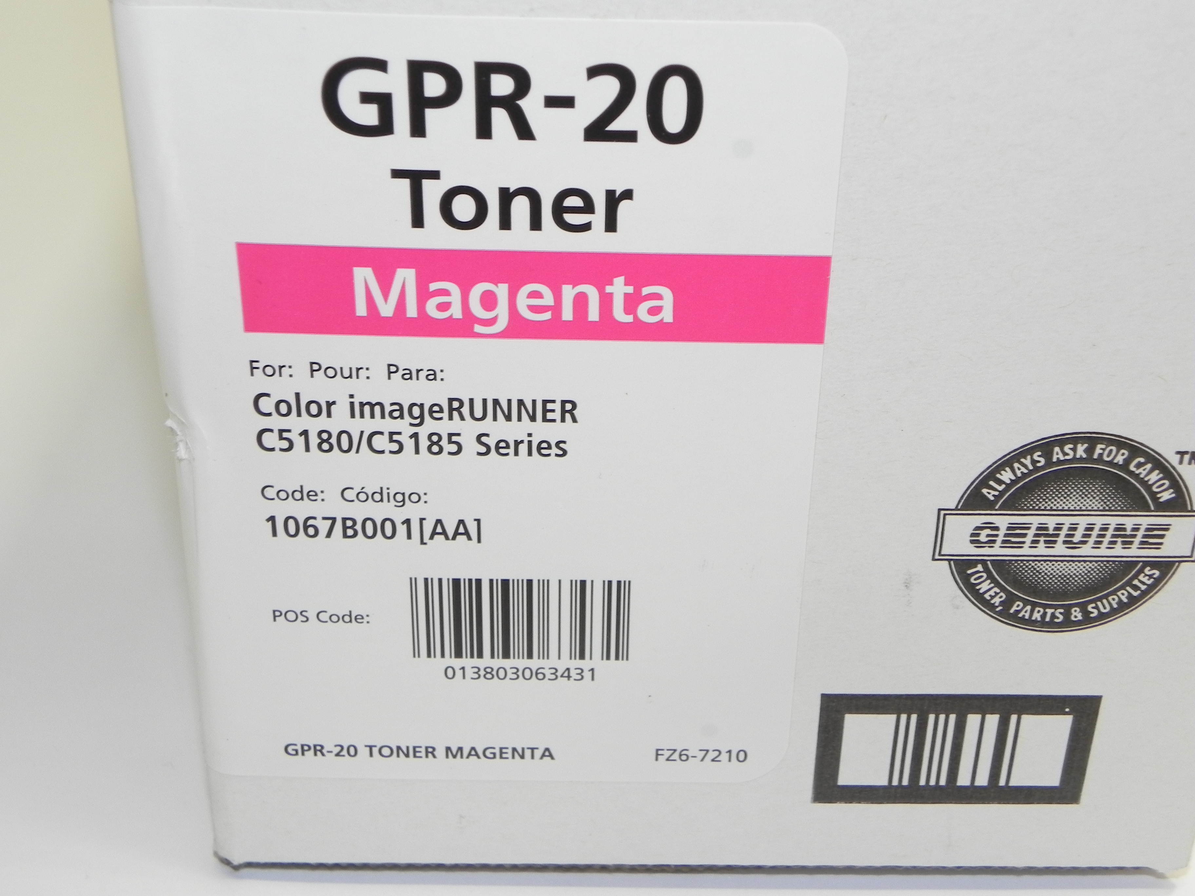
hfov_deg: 36.8
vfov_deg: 28.0
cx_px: 598
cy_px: 448
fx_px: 1795
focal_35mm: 52
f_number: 3.5
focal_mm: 9.2
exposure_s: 1/39.7
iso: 160
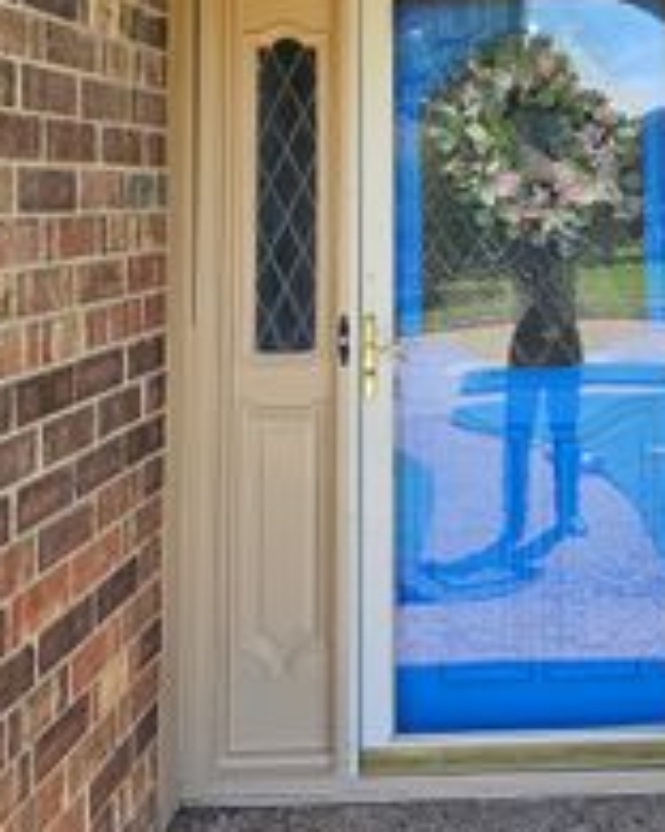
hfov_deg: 31.8
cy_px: 137
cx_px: 541
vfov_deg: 38.4
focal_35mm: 46
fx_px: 1132
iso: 25
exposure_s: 1/207
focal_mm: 6.3
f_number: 1.7
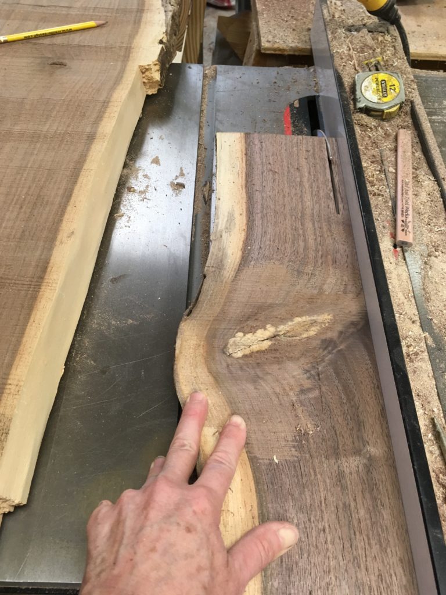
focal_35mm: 29
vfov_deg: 61.7
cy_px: 298
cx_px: 223
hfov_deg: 48.2
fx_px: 498
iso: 40
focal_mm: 4.15
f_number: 2.2
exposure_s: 1/30
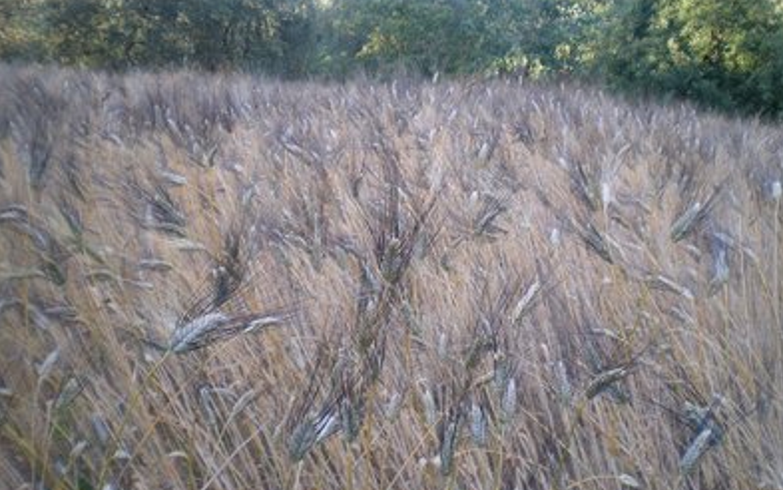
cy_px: 213
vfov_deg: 31.2
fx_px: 875
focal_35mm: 41
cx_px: 394
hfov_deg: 48.2
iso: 64
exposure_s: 1/91.8
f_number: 3.1
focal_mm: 6.3
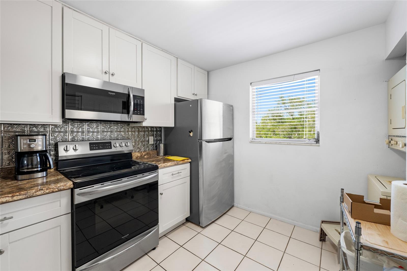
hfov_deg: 104.3
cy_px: 136
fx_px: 158
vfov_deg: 81.2
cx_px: 204
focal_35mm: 14
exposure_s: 1/320
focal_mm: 14
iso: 800
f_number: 8
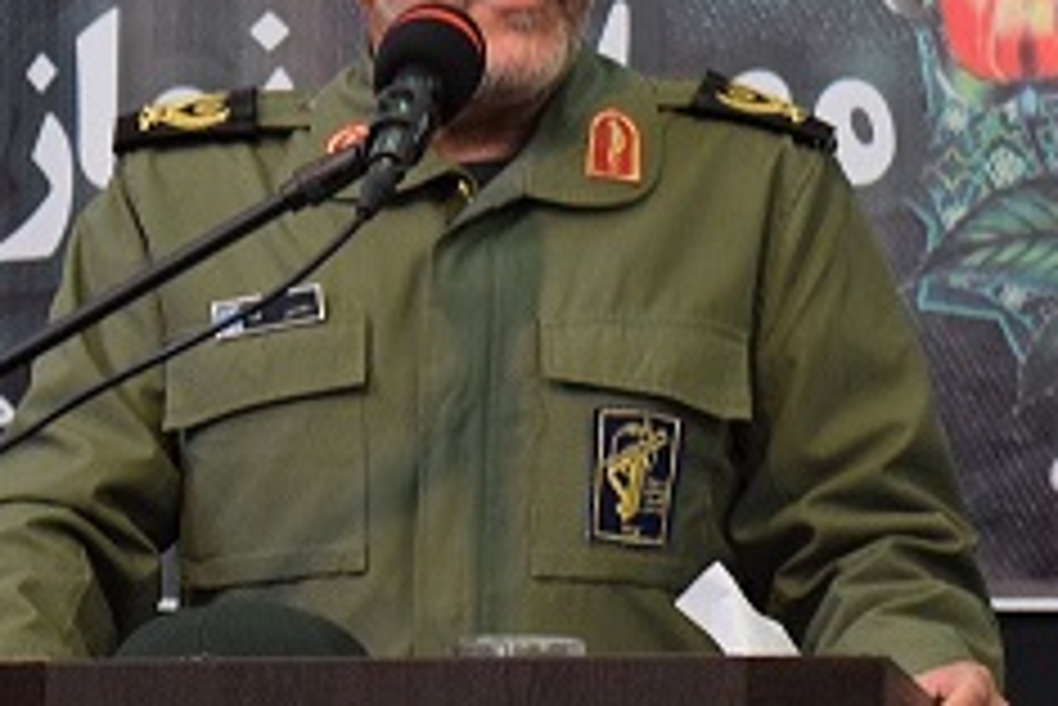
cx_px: 441
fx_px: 4083
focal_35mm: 139
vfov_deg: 9.9
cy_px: 232
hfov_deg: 14.8
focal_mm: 55
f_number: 5.6
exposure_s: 1/60
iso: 1800
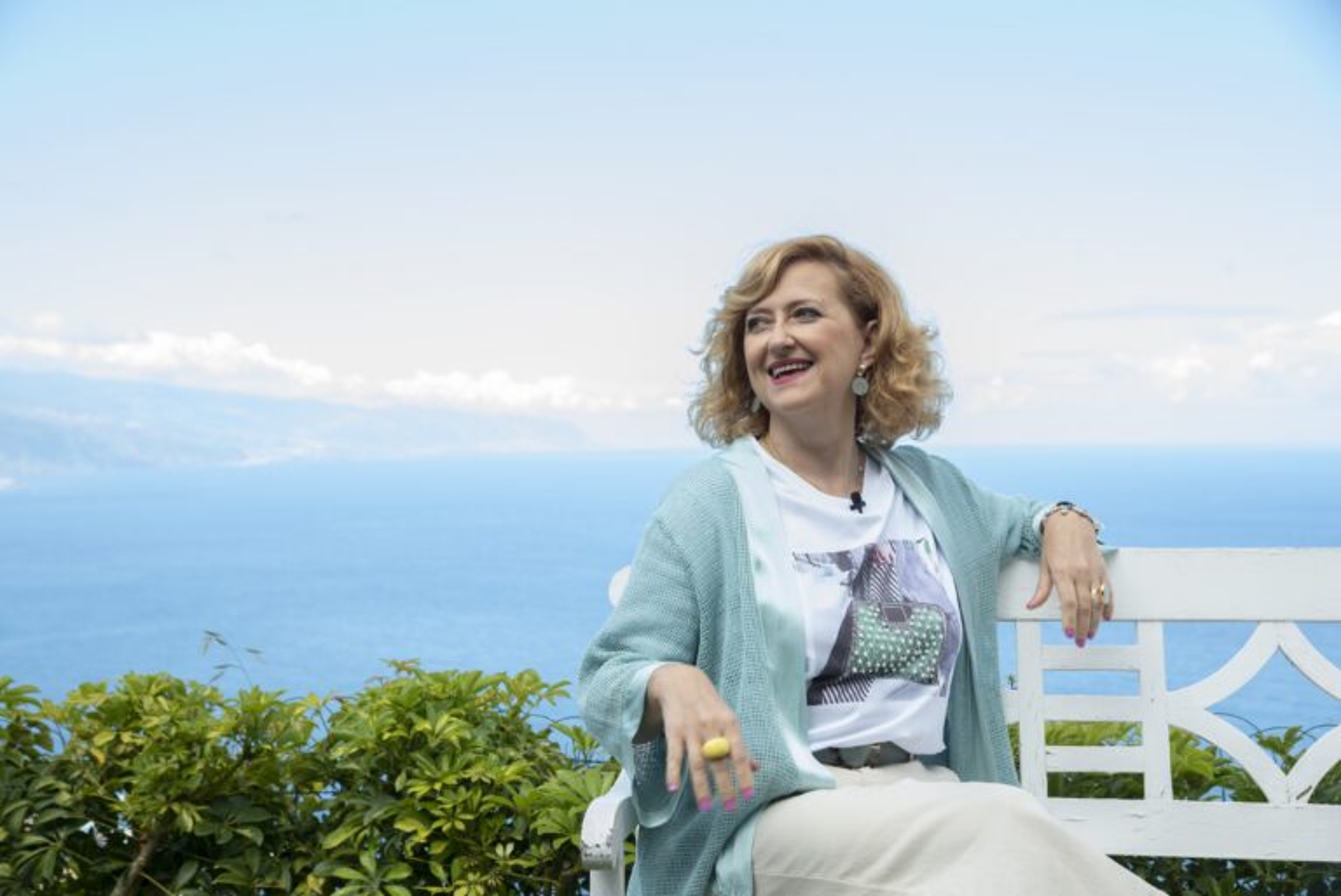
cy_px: 448
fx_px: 2162
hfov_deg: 34.5
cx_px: 670
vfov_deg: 23.4
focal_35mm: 58
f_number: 8
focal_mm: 58
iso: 400
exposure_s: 1/250
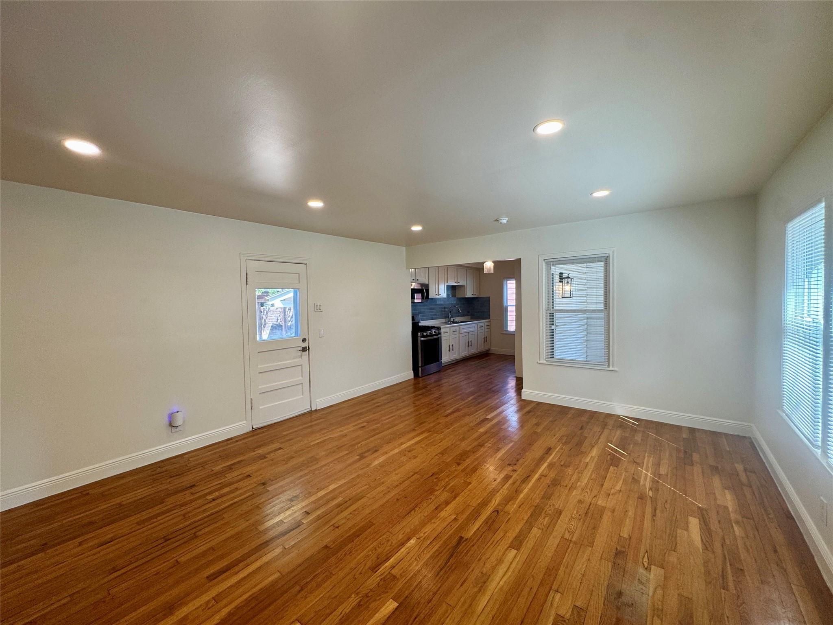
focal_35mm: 14
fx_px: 337
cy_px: 312
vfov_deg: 85.7
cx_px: 416
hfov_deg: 102.1
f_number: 2.2
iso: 100
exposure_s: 1/120
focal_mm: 2.22
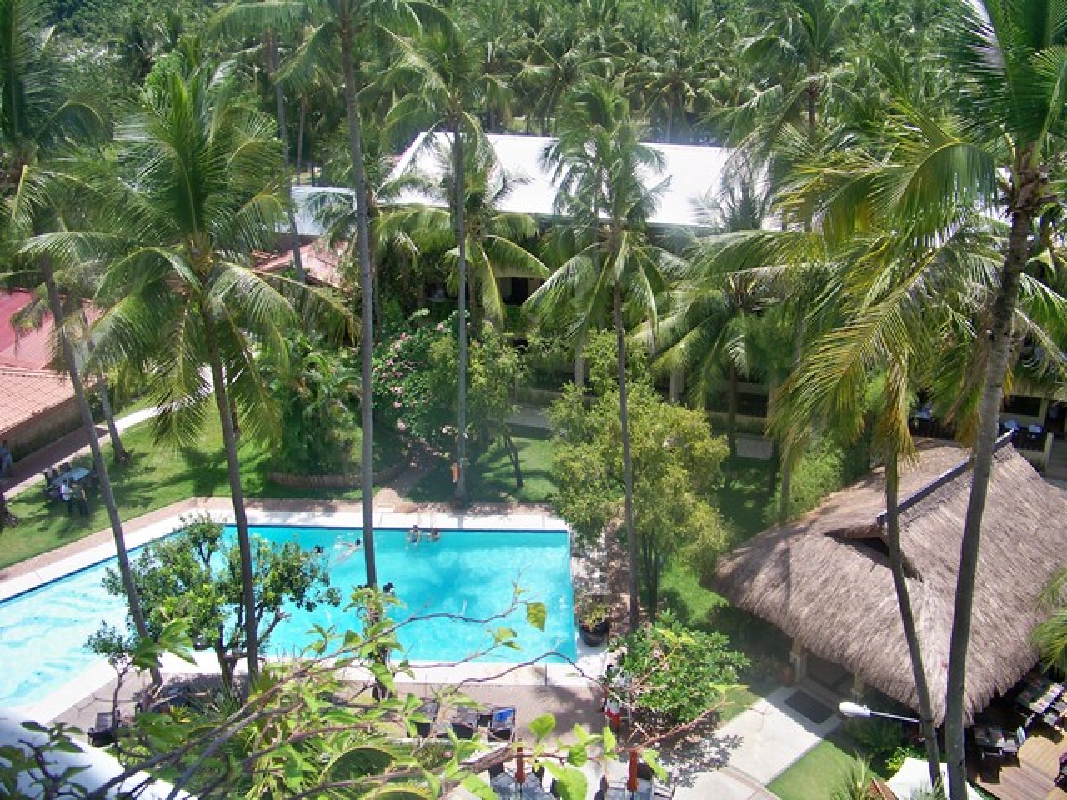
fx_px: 1017
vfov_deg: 42.9
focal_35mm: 33
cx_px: 534
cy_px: 400
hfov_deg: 55.4
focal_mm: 5.85
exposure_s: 1/640
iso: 64
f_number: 2.8
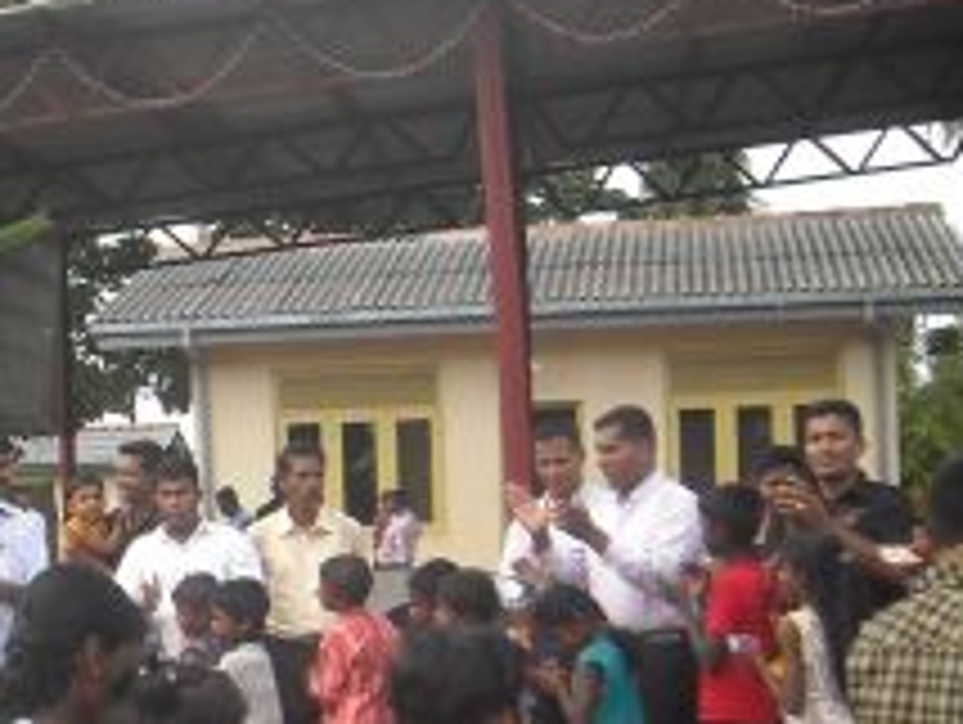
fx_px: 2729
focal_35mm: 98
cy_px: 585
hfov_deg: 18.8
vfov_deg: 15.0
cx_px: -238
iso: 64
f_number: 2.8
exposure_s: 1/239
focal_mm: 5.7
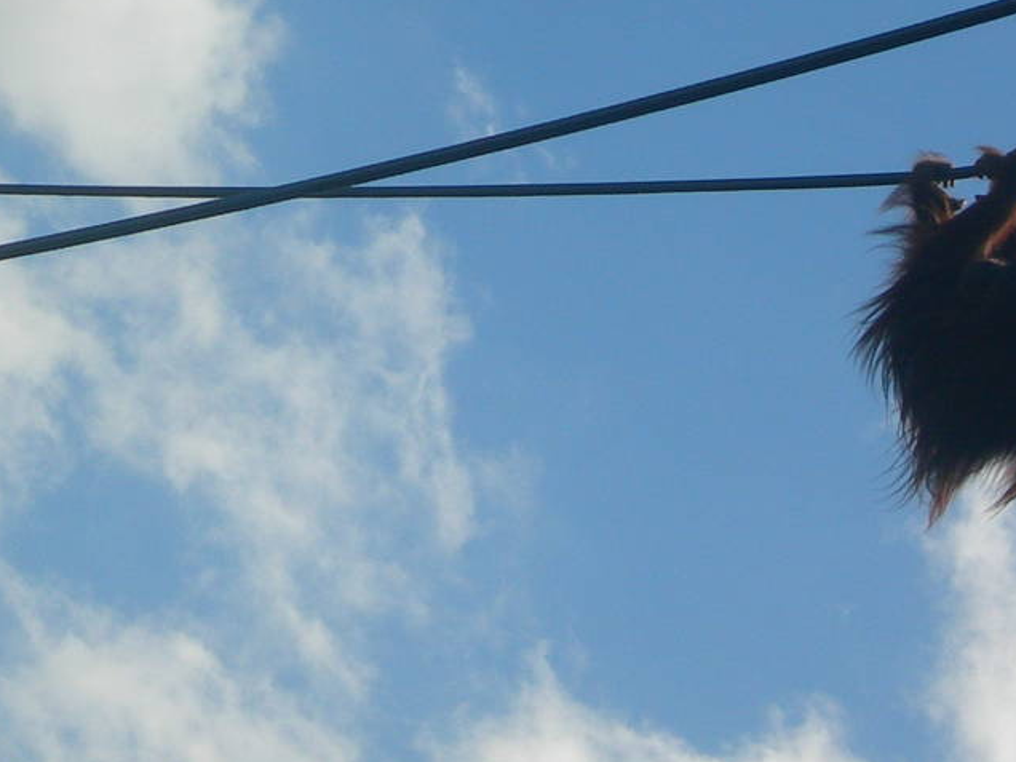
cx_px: 214
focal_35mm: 287
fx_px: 8424
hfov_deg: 6.9
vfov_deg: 5.2
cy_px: 105
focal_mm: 23.4
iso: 50
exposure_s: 1/338
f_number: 8.2
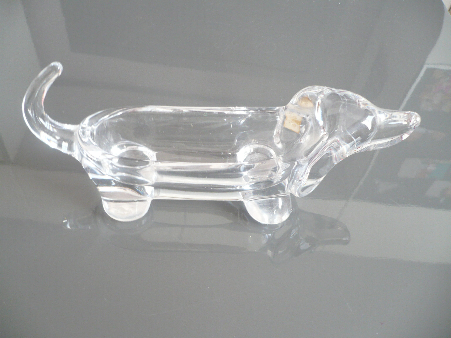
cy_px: 169
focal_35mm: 35
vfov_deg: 40.7
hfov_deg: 52.6
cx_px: 226
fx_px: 456
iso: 200
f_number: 2.8
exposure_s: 1/6
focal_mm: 5.8
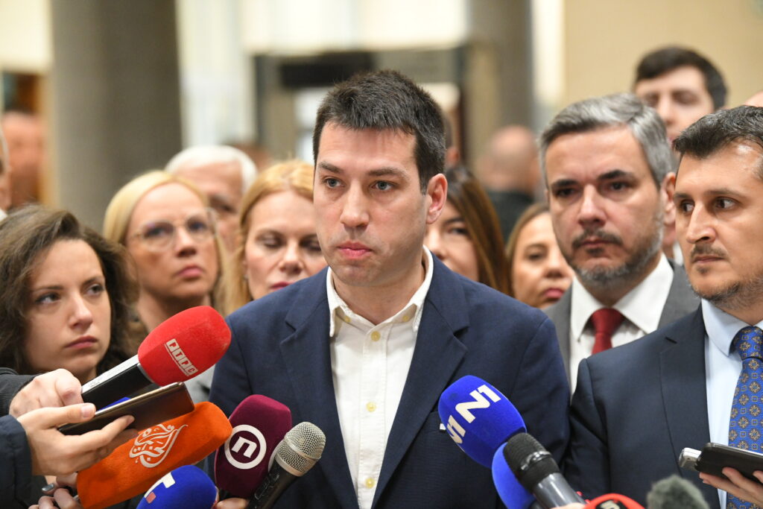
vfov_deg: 9.2
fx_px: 3179
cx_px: 382
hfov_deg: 13.7
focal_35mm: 150
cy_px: 254
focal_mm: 150
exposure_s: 1/250
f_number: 4
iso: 6400
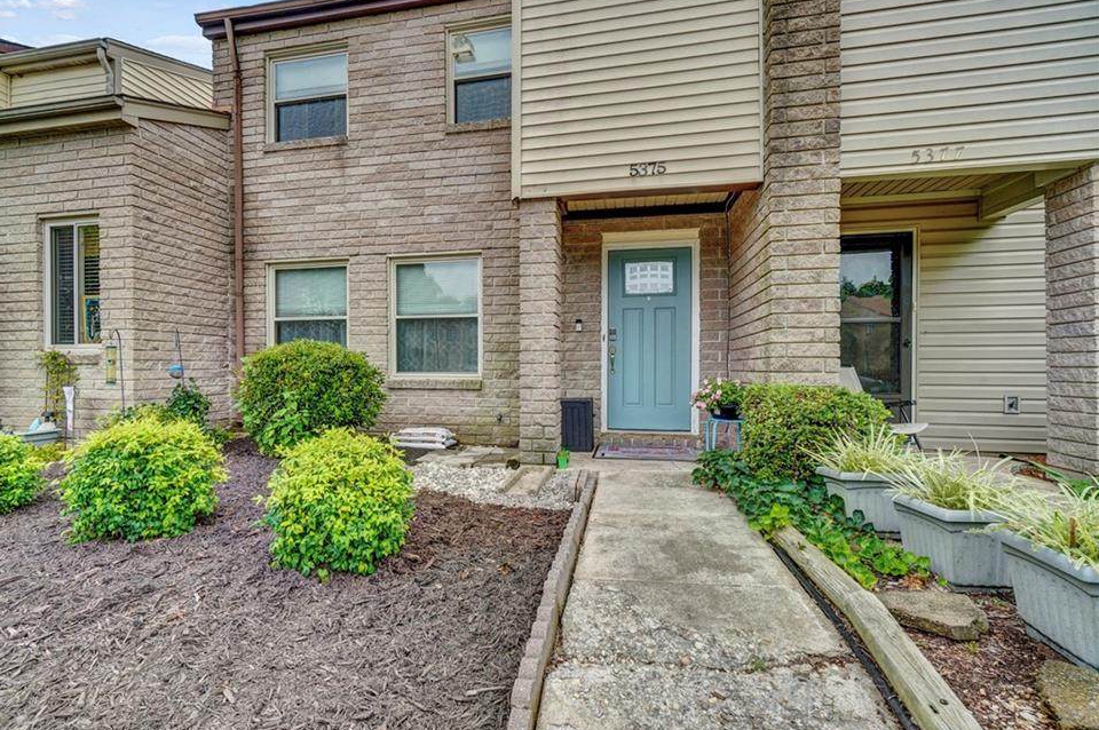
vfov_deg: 73.6
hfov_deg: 96.7
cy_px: 375
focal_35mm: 16
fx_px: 488
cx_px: 514
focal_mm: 10
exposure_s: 1/125
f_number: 8
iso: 100
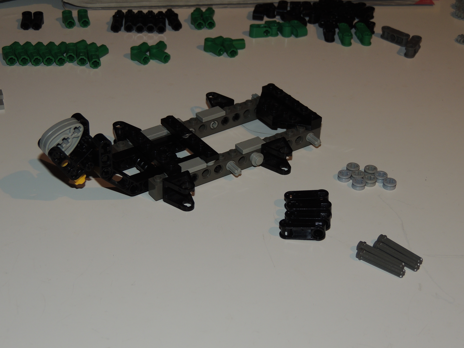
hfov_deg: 27.8
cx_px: 232
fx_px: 938
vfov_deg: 21.0
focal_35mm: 70
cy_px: 174
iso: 140
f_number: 3.9
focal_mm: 12.4
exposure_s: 1/50
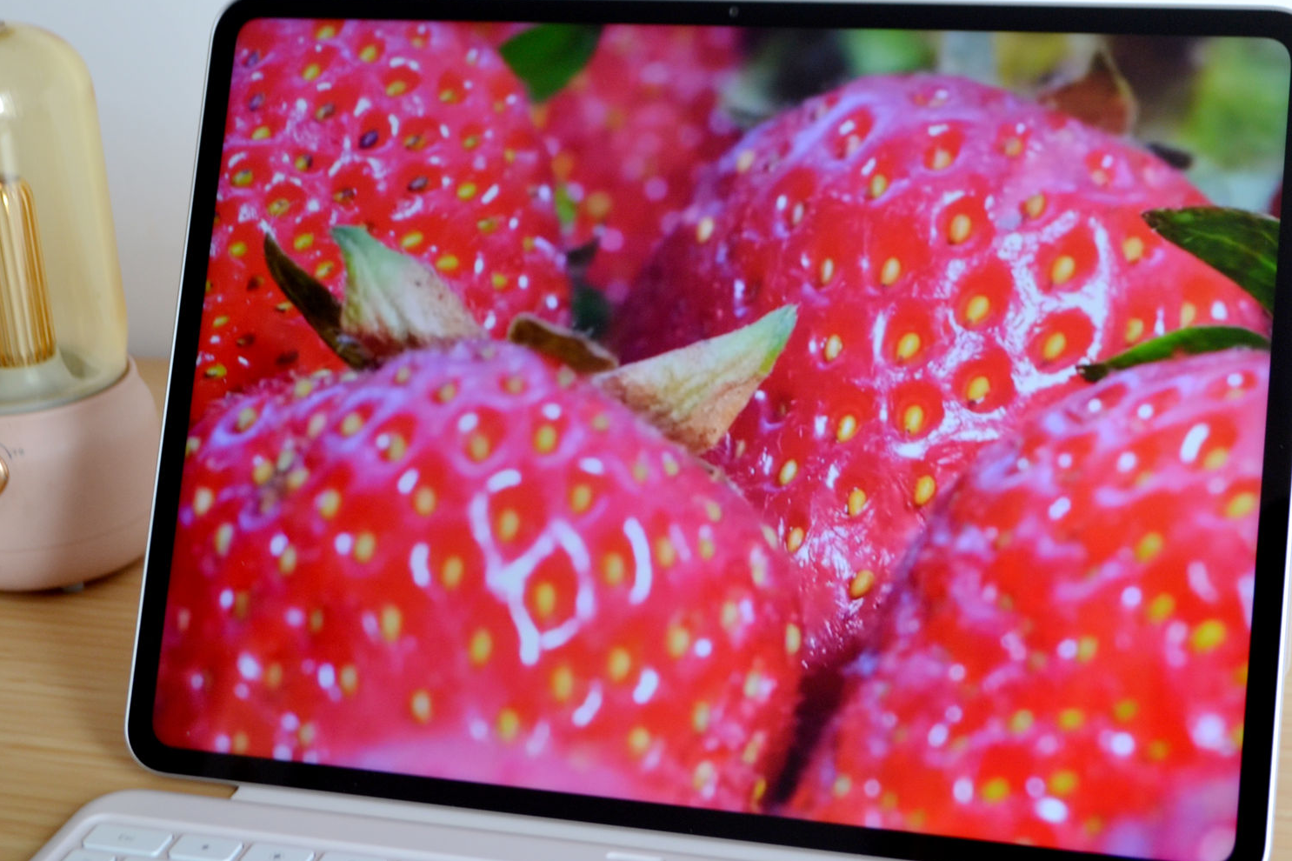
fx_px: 2282
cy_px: 386
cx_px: 690
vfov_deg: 21.4
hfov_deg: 31.6
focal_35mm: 64
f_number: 5
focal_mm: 35
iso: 400
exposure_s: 1/25
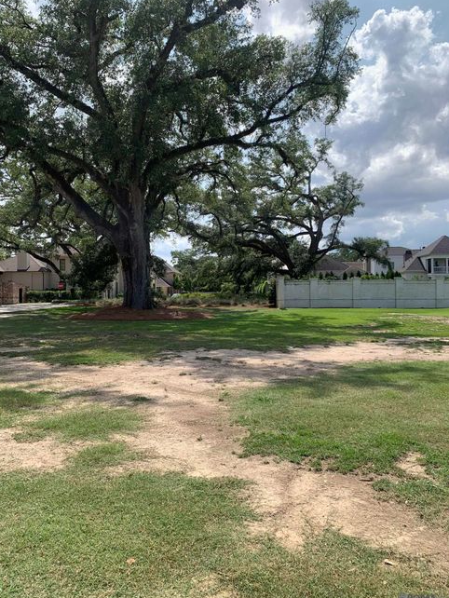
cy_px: 291
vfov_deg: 65.3
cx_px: 218
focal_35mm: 27
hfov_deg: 51.4
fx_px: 467
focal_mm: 4.25
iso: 25
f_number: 1.8
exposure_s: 1/2114
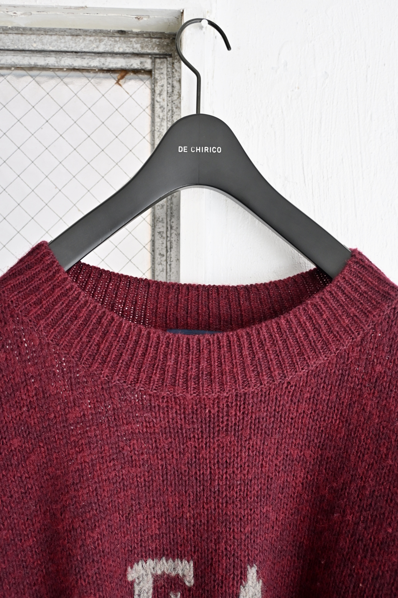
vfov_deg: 58.3
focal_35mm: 32
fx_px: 535
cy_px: 299
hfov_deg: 40.8
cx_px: 199
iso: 640
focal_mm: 21.5
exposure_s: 1/13
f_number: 4
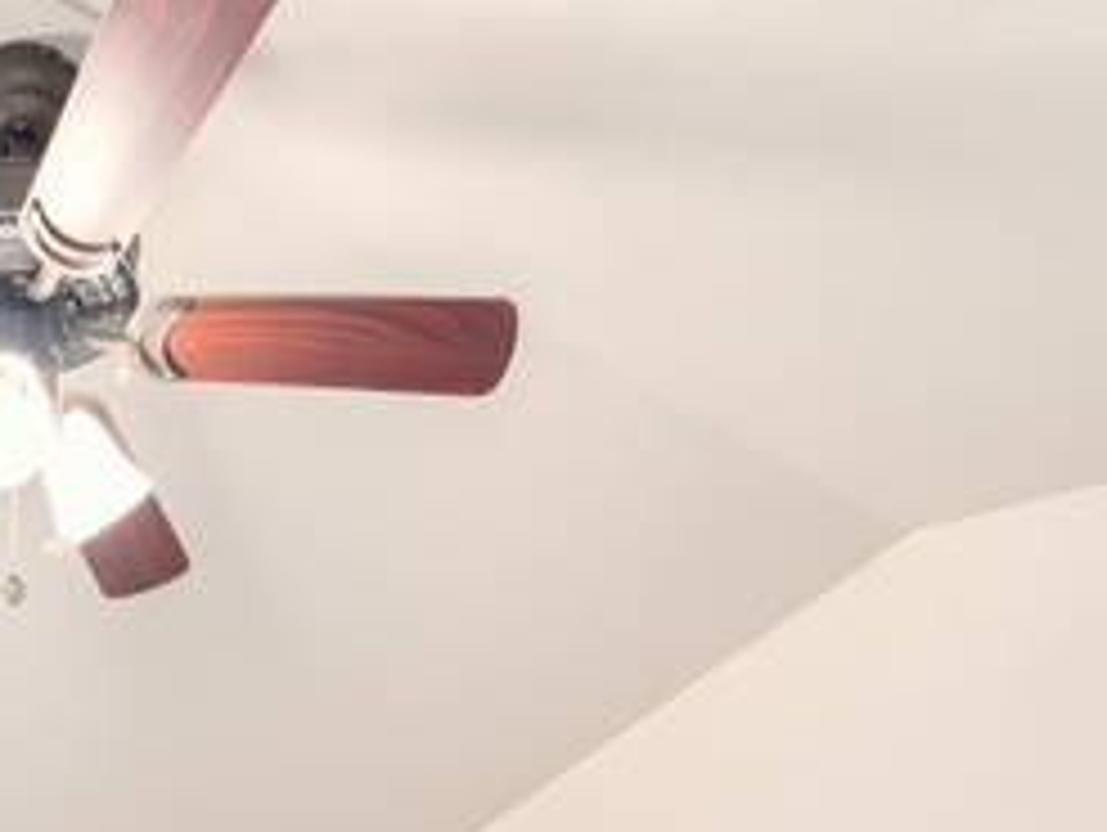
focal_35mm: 56
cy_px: 1518
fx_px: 1793
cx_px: 63
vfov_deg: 19.3
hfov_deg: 32.2
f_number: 7.1
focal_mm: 14
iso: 320
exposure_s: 1/15
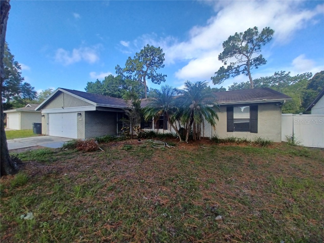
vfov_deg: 89.9
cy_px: 122
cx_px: 162
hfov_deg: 106.2
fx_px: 122
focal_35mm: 13
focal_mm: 1.42
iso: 40
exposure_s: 1/611
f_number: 2.2
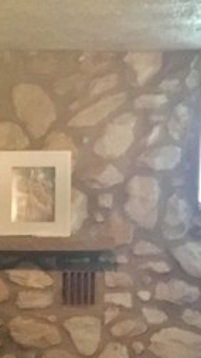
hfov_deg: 12.2
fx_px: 911
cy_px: 369
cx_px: -67
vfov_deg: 21.4
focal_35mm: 96
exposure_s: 1/15
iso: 400
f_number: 2.2
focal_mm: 4.15
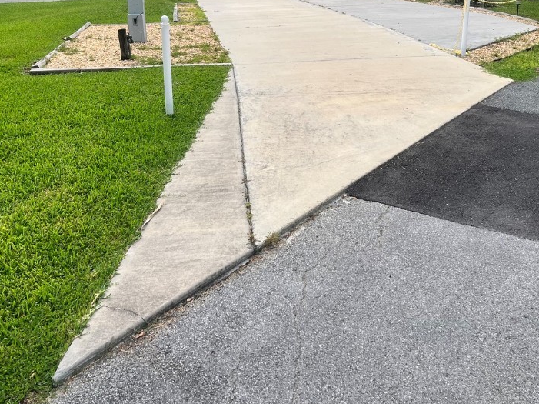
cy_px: 114
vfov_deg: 37.0
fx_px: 591
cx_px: 304
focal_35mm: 38
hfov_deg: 48.9
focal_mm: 5.1
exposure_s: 1/2571
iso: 50
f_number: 1.6
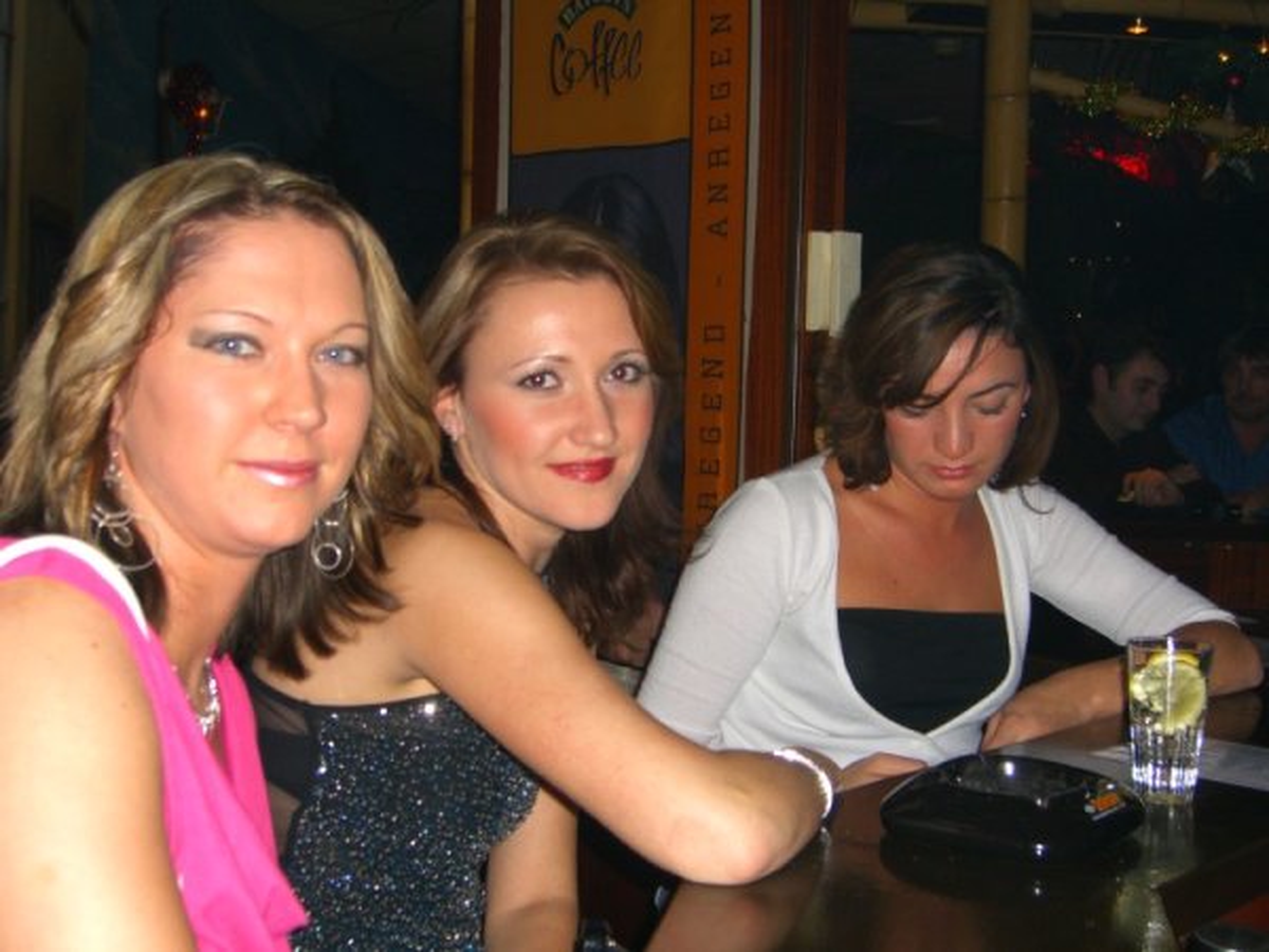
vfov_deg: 31.5
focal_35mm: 46
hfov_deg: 41.2
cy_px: 476
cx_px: 634
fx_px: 1686
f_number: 3.1
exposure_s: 1/60
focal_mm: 9.5
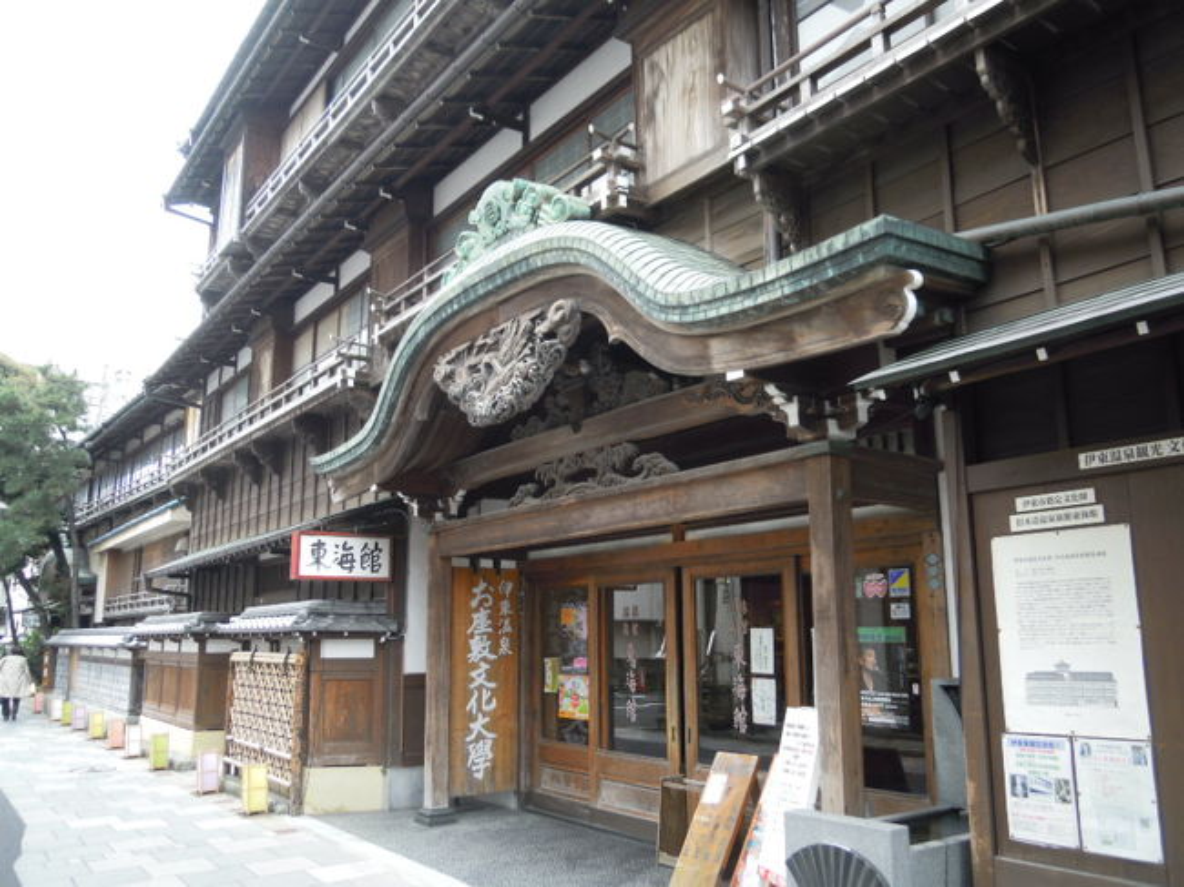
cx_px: 592
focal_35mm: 28
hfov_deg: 63.5
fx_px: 957
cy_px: 444
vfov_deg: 49.7
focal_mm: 5
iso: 100
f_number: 2.7
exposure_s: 1/60
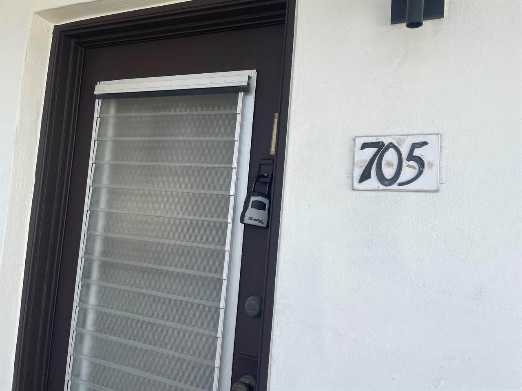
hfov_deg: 67.3
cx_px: 261
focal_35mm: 26
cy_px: 196
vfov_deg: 53.1
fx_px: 392
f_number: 1.6
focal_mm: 4.2
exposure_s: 1/917
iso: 32
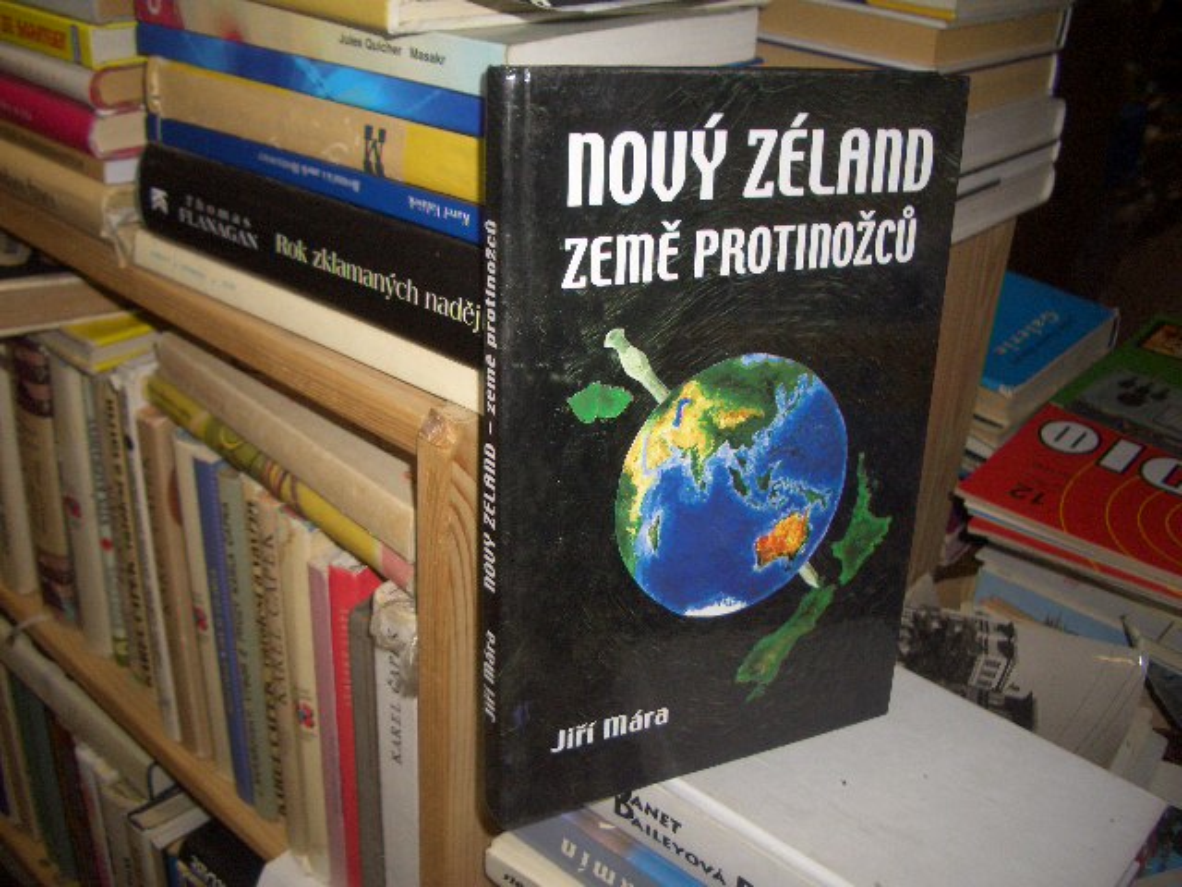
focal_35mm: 35
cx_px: 591
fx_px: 1195
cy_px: 444
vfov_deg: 40.7
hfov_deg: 52.6
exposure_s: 1/60
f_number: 2.6
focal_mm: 5.8
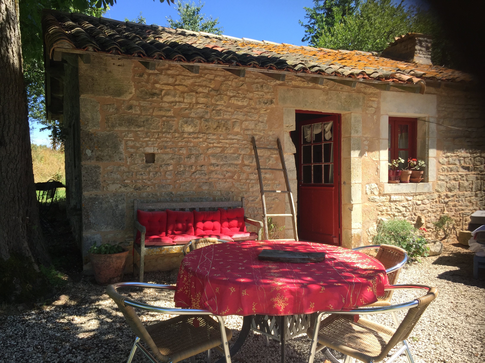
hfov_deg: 61.7
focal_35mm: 29
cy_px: 182
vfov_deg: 48.2
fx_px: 406
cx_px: 242
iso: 32
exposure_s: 1/638
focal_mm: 4.15
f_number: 2.2
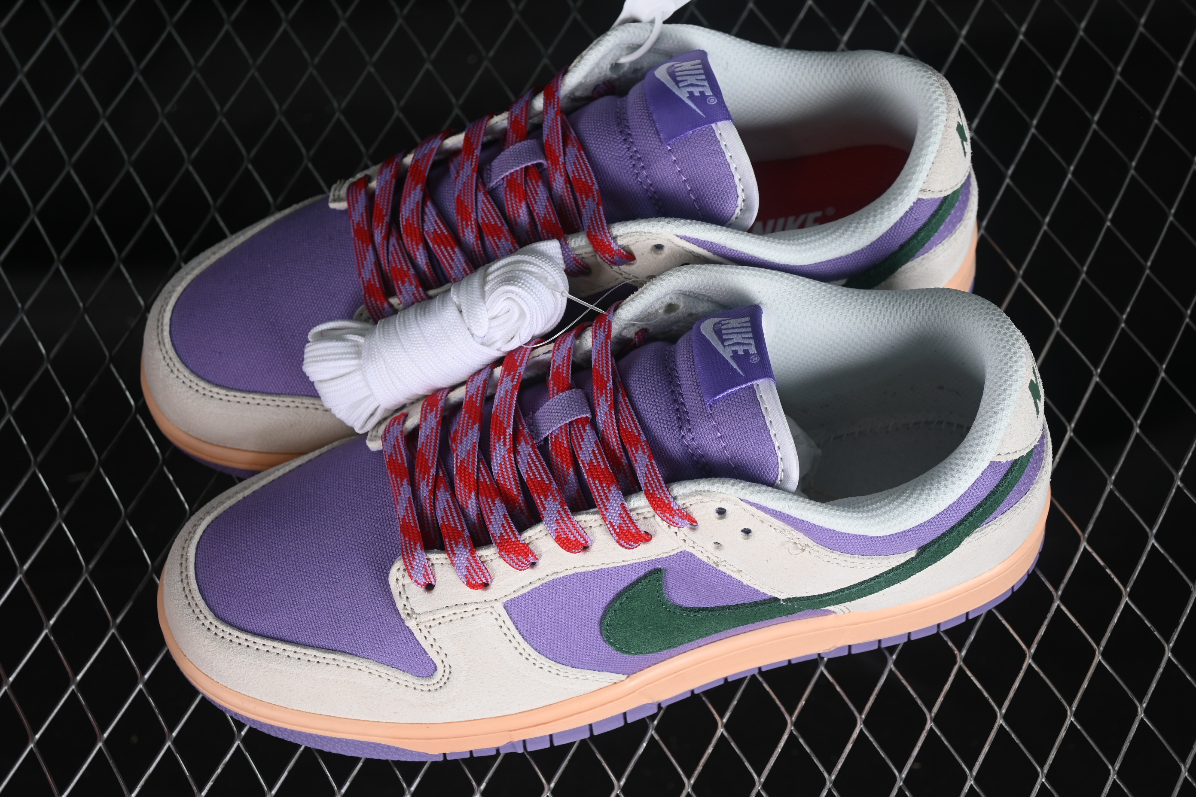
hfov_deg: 27.0
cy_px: 398
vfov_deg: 18.2
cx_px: 598
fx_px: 2491
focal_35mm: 75
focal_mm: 50
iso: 160
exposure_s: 1/60
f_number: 7.1
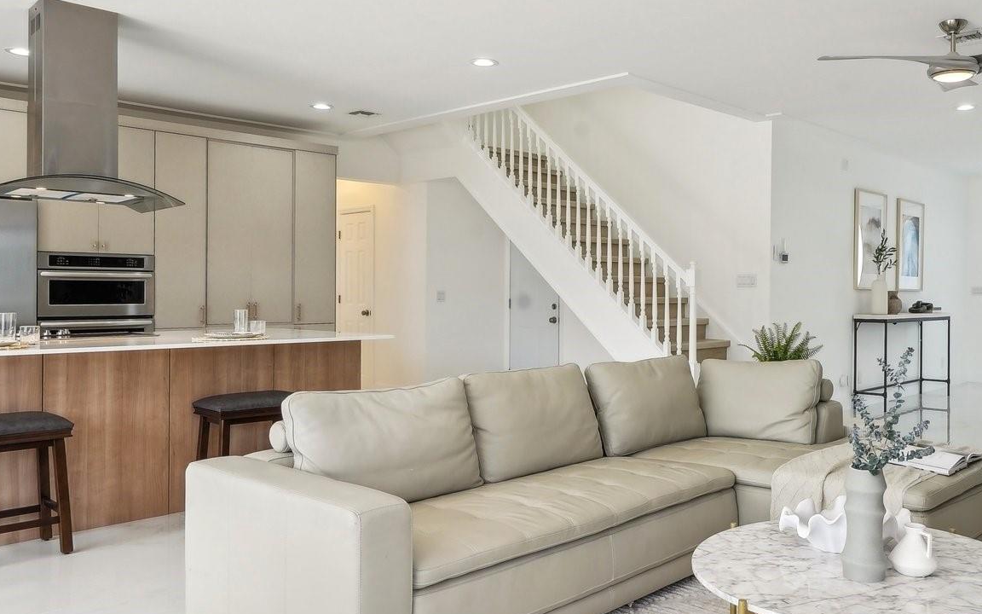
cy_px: 348
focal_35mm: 29
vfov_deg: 43.1
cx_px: 635
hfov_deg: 63.4
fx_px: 776
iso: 400
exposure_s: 1/30
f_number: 10
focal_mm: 16
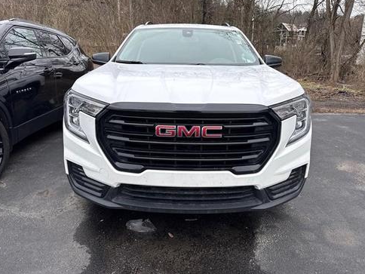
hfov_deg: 69.4
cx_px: 186
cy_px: 134
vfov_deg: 54.9
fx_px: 264
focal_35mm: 25
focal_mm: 6.76
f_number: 1.78
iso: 80
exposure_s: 1/1689
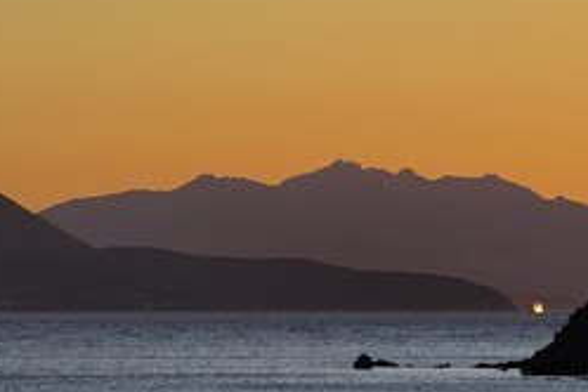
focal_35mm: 338
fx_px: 5520
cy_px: 220
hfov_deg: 6.1
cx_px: 328
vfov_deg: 4.1
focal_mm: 200
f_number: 7.1
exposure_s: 1/320
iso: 400
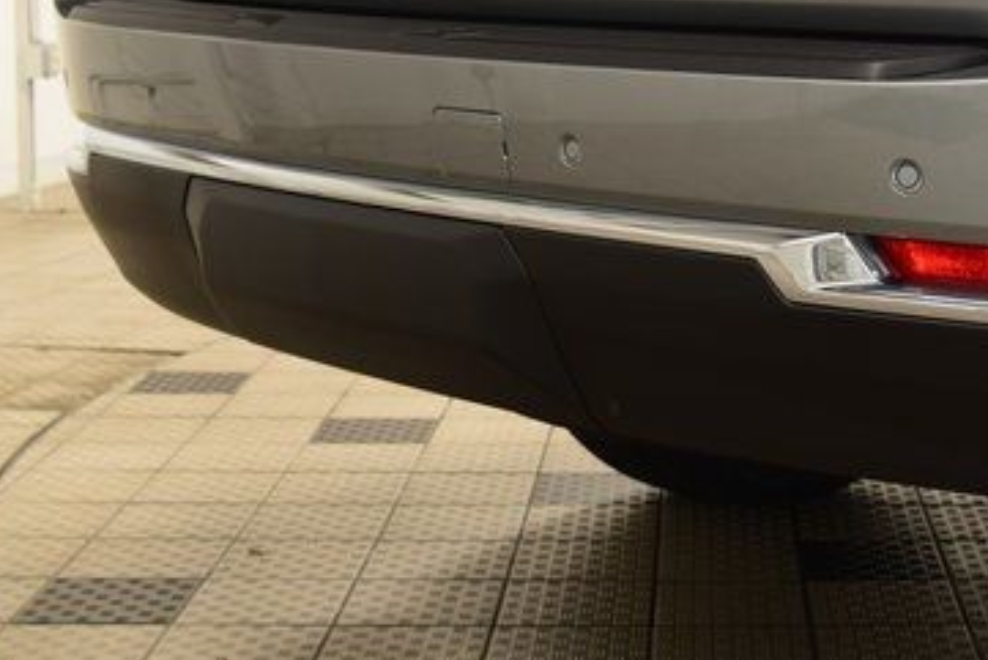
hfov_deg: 23.4
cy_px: 212
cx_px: 848
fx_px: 2334
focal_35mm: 85
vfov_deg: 16.0
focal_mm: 32
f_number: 6.3
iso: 720
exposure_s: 1/15
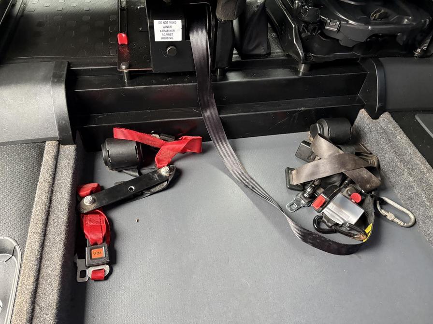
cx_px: 216
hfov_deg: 67.3
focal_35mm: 26
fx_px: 325
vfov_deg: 53.1
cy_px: 162
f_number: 1.6
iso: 640
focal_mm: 5.96
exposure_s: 1/40
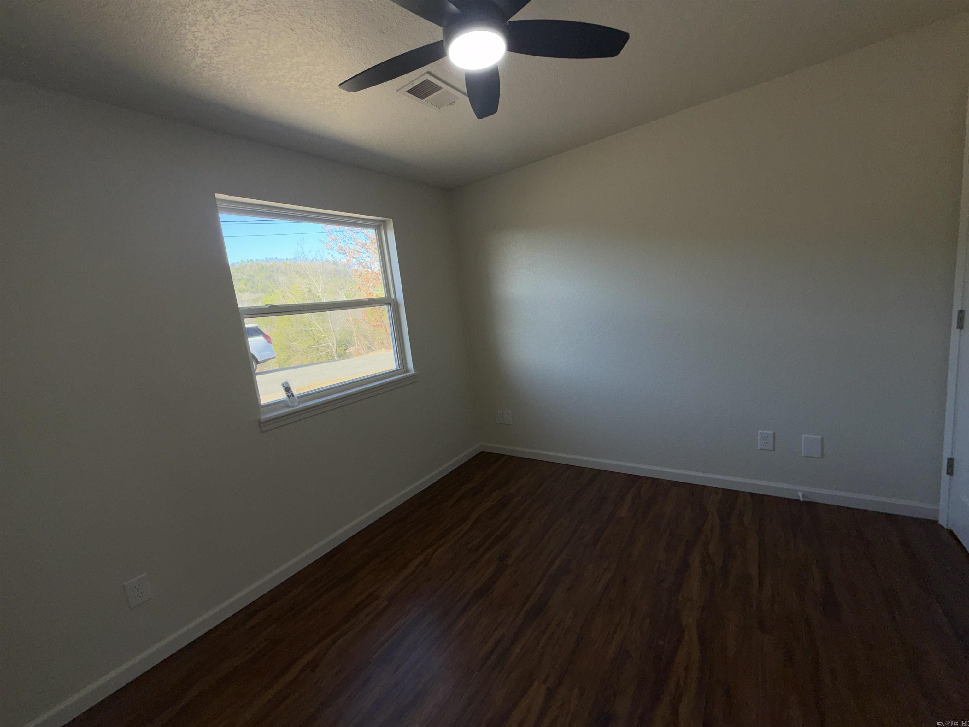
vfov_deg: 85.7
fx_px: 392
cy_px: 364
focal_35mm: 14
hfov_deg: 102.1
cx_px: 484
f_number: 2.2
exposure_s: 1/121
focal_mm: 2.22
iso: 16
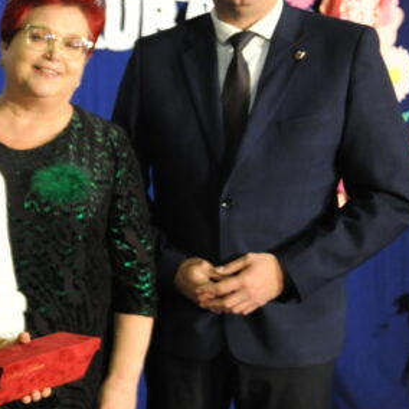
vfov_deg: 17.7
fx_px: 1310
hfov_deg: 15.8
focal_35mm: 98
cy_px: 293
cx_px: -265
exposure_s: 1/160
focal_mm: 32
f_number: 2.8
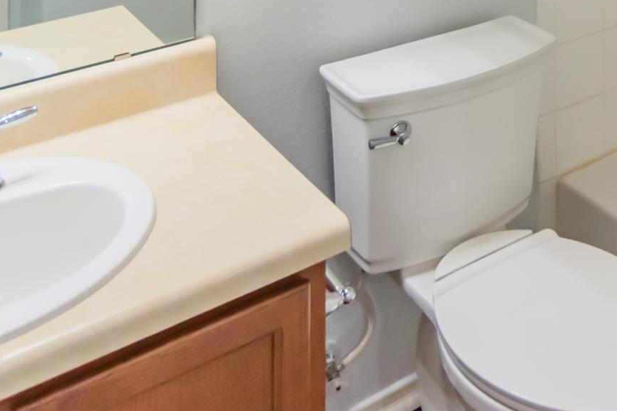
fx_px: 857
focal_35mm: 50
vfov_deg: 24.8
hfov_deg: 34.7
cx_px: 663
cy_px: -59
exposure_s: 1/125
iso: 1100
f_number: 4
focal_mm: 14
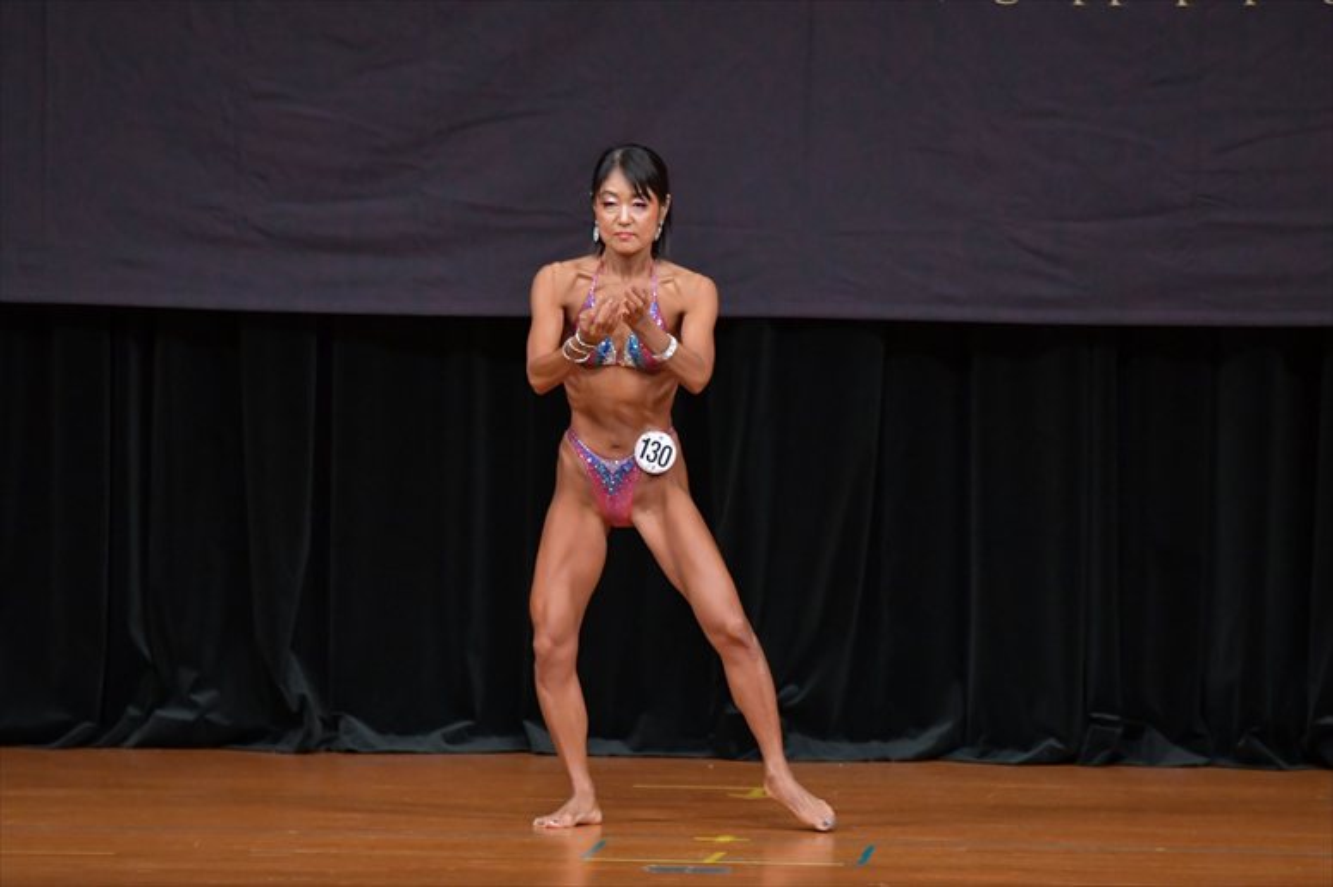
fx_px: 10548
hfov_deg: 7.2
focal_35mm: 285
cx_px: 666
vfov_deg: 4.8
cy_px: 444
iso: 4000
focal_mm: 190
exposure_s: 1/400
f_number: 5.6
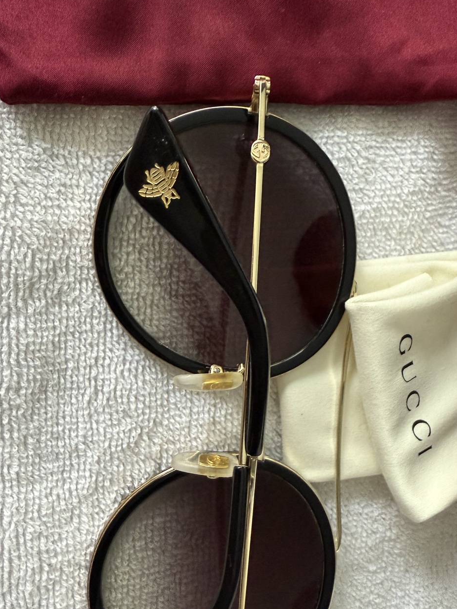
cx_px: 269
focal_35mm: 31
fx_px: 546
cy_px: 387
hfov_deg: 45.2
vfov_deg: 57.5
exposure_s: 1/60
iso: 500
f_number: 2.2
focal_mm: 2.22
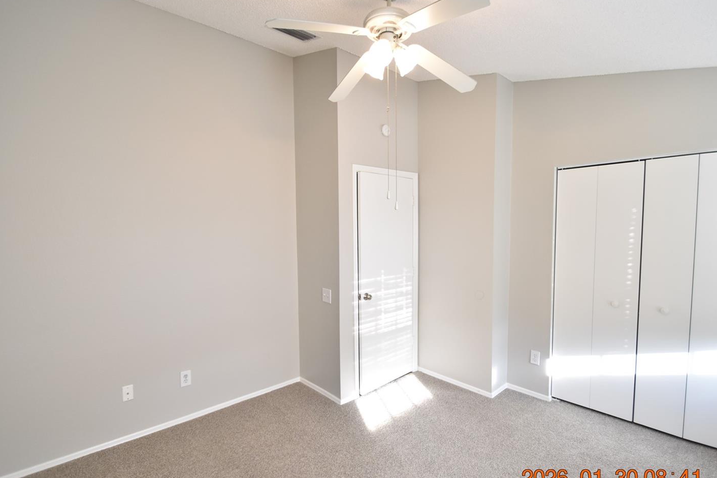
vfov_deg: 70.4
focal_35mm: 17
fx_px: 339
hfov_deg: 93.2
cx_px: 372
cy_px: 248
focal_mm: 10
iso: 800
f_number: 3.5
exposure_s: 1/125
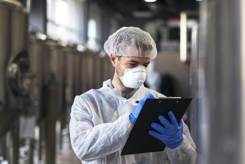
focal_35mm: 64
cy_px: 92
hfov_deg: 31.4
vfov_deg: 21.2
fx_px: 436
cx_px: 137
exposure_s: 1/500
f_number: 1.6
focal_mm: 50
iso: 500
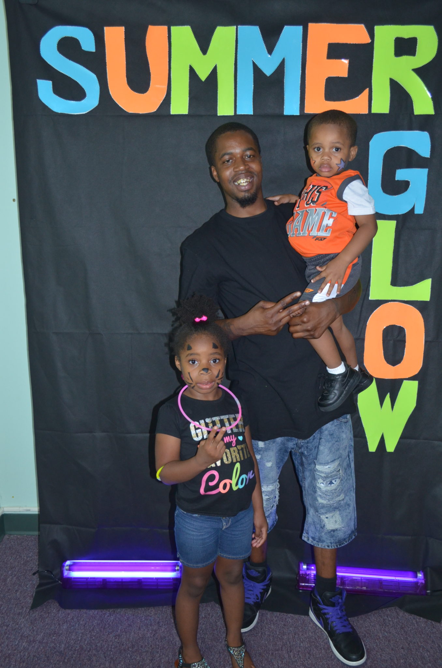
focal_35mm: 33
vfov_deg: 57.3
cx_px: 221
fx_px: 611
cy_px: 334
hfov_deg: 39.8
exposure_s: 1/30
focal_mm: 22
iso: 800
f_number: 3.8
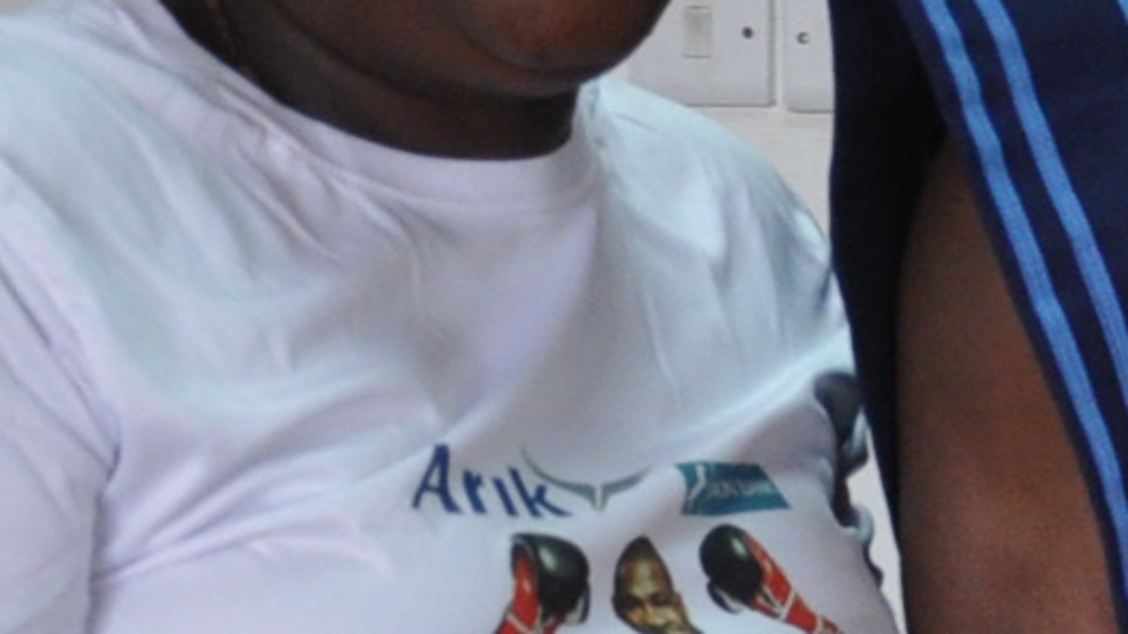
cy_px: 368
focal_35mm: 201
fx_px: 6016
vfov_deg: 6.0
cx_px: 3275
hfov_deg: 8.9
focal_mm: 21
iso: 720
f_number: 4
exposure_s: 1/60
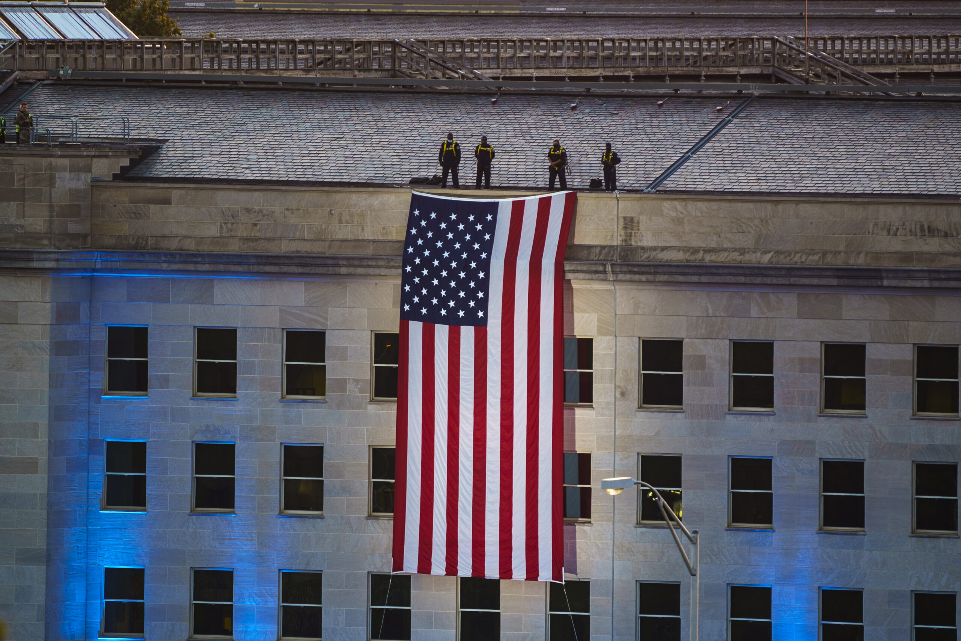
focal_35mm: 900
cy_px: 320
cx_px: 480
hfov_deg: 2.3
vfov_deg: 1.5
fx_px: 24025
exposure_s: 1/13
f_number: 6.3
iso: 50
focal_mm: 600
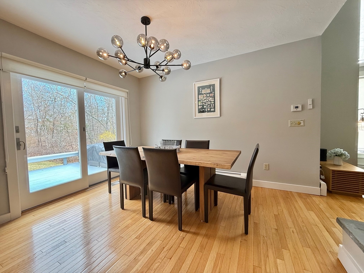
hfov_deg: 102.1
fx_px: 147
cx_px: 182
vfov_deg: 85.7
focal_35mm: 14
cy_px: 136
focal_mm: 2.22
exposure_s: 1/120
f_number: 2.2
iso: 125
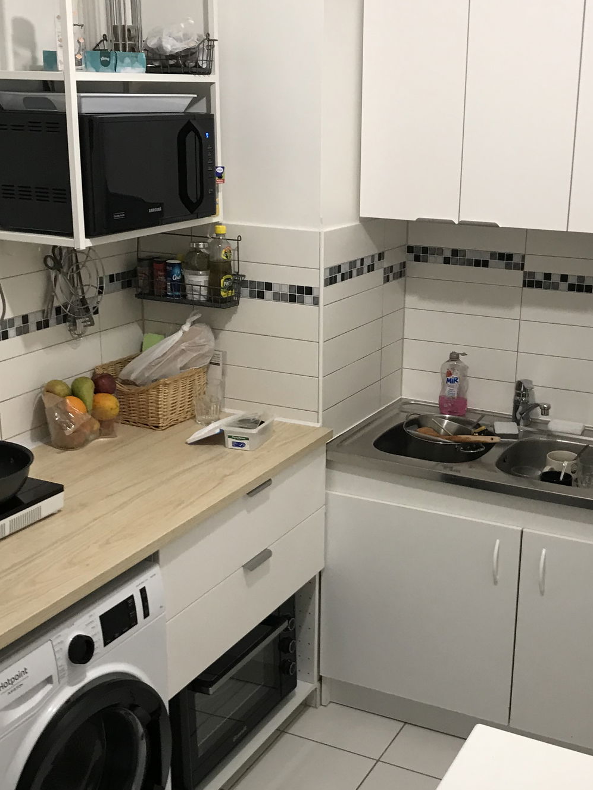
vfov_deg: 42.0
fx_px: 1027
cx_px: 352
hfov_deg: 32.1
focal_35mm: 45
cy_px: 419
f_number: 1.8
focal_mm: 3.99
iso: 40
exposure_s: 1/17
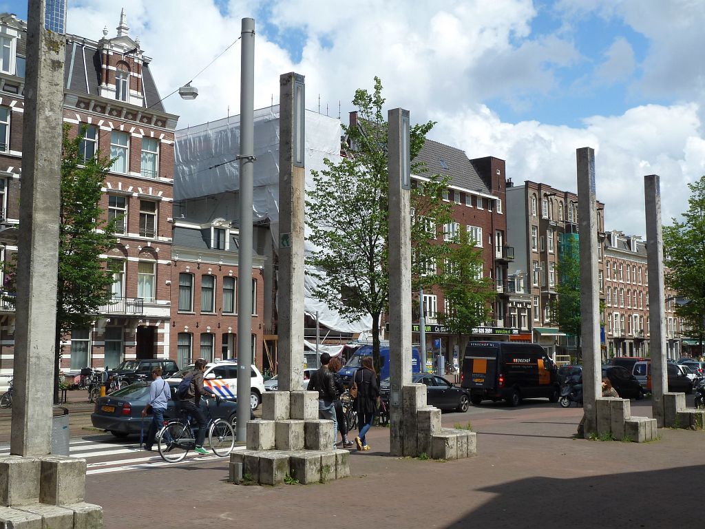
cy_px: 264
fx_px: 855
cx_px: 352
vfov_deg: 34.3
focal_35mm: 42
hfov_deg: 44.8
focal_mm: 6.9
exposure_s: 1/400
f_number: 5
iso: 80
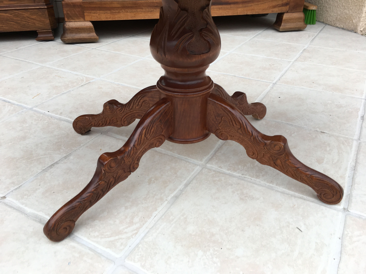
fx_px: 307
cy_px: 137
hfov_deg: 61.7
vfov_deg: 48.2
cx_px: 183
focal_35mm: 29
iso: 32
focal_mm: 4.15
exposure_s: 1/100
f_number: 2.2
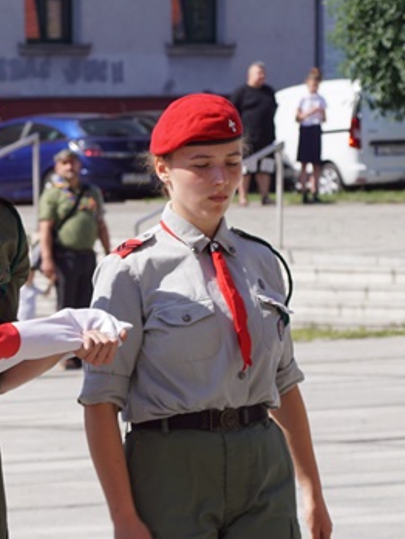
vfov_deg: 6.8
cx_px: 25
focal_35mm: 289
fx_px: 4506
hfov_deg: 5.1
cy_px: 480
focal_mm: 70
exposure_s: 1/250
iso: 100
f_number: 7.1
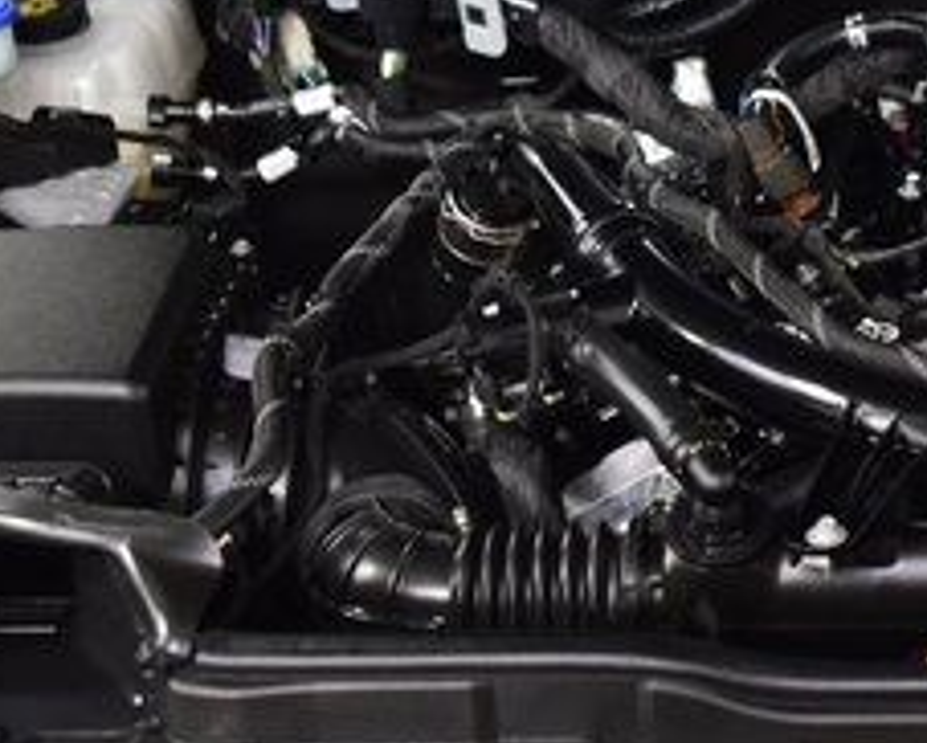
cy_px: 255
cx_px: 1017
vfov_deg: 14.9
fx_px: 2828
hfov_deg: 18.0
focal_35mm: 103
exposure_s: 1/50
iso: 1600
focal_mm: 26
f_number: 2.8
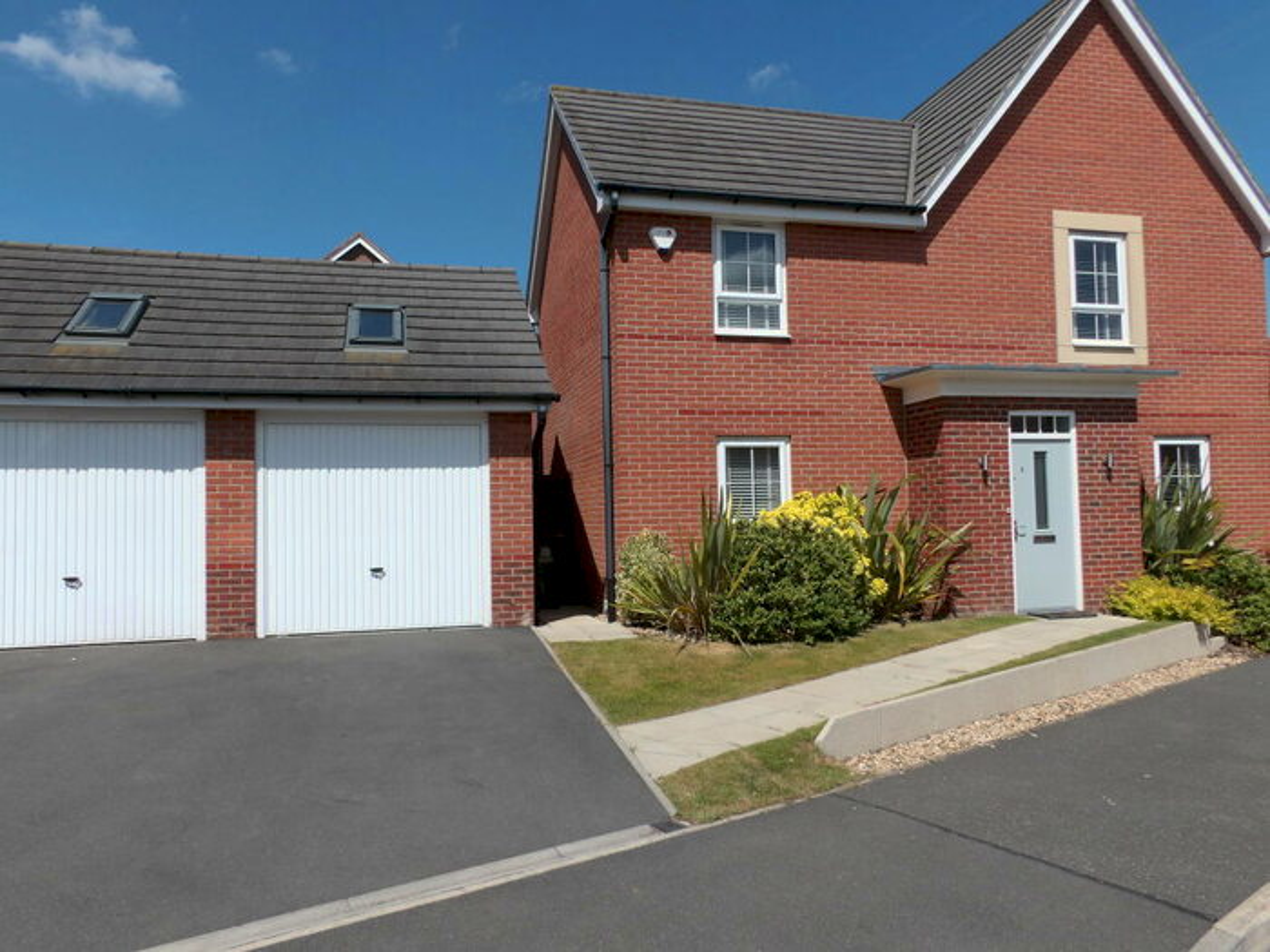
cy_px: 476
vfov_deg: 56.8
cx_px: 635
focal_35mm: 24
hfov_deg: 71.6
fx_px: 881
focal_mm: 4.3
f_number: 6.2
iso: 100
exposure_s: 1/750
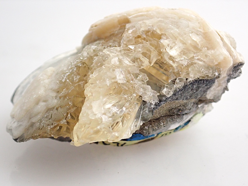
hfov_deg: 19.6
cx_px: 124
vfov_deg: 14.8
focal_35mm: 100
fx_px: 717
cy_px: 93
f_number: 4.9
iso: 640
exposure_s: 1/100
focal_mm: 18
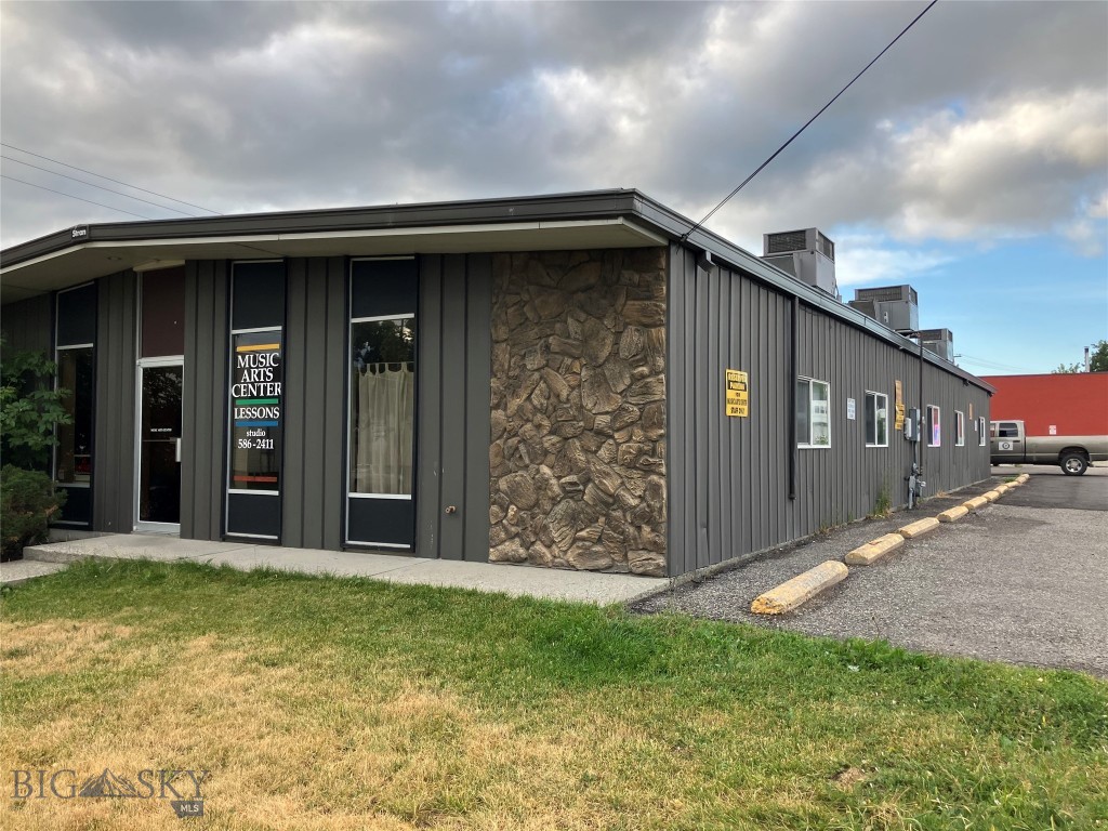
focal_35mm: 28
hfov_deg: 63.4
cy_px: 416
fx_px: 896
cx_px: 554
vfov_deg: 49.7
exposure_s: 1/294
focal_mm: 3.99
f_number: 1.8
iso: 32
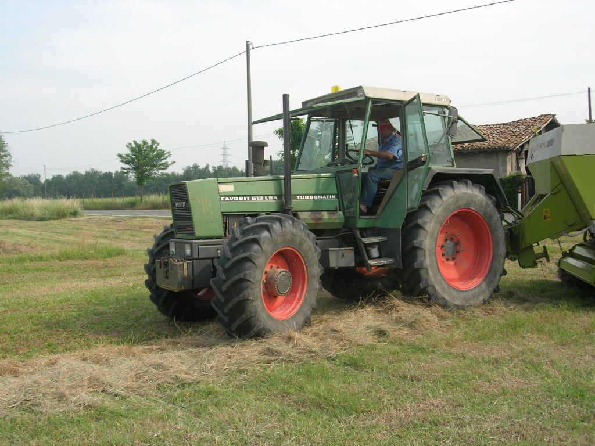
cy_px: 223
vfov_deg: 37.7
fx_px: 653
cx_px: 298
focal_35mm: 38
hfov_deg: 49.0
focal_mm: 7.8
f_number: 4.8
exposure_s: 1/310
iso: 64
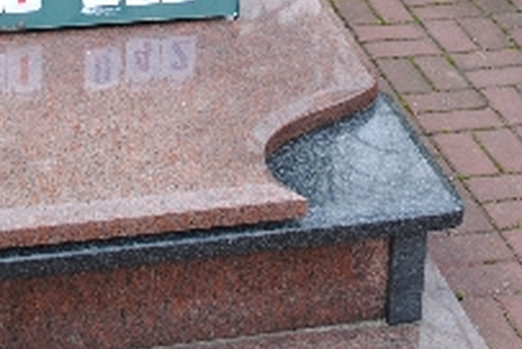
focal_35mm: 85
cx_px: 198
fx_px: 1234
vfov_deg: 15.3
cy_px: -118
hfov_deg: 23.8
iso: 200
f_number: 4
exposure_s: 1/60
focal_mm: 18
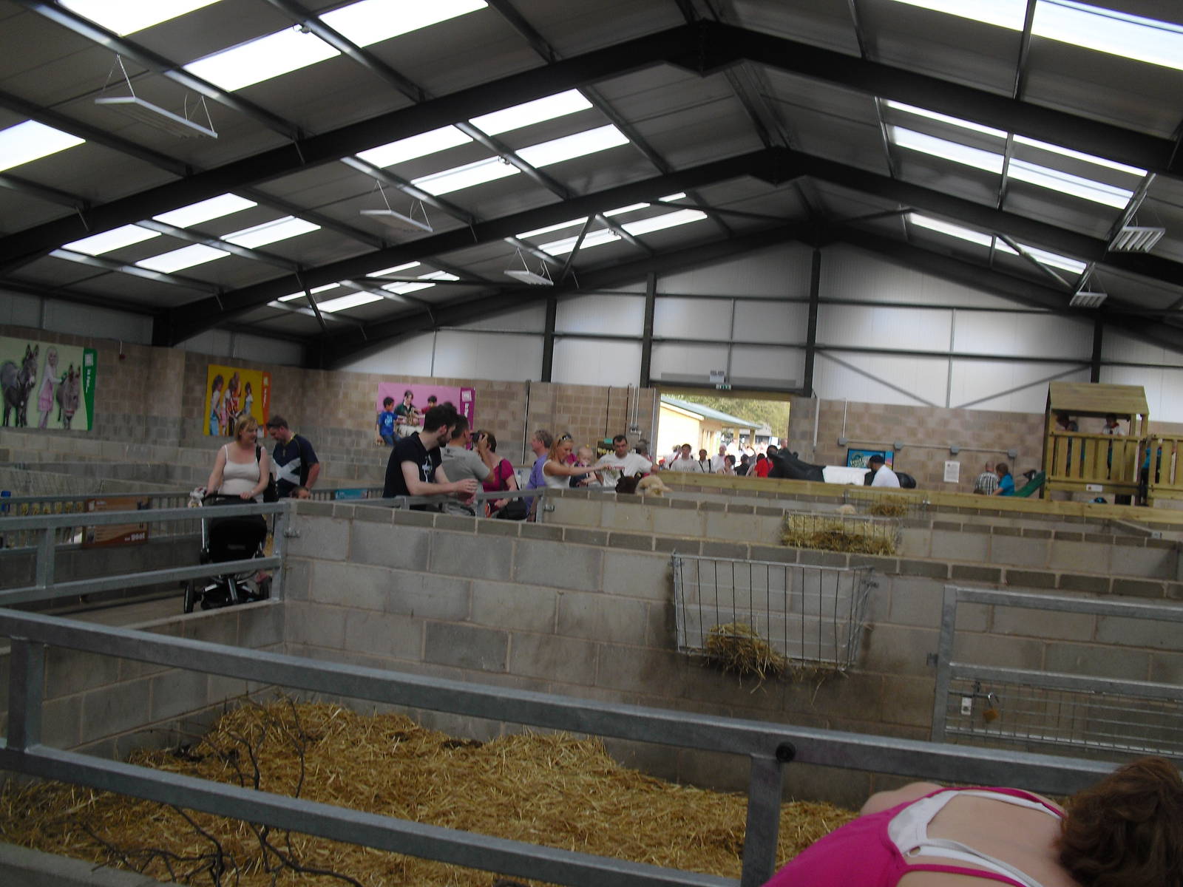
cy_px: 444
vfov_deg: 39.7
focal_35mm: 36
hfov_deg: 51.4
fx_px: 1230
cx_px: 592
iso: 100
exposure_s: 1/200
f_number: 3.1
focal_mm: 6.3
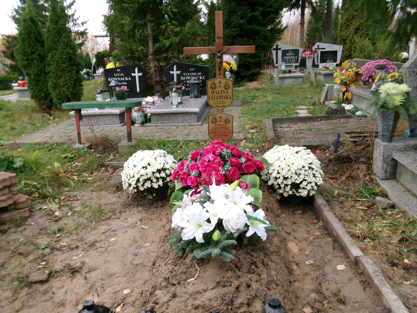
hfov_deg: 63.4
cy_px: 156
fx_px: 337
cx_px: 208
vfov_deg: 49.7
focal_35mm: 28
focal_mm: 5.1
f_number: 3.9
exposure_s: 1/100
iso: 100
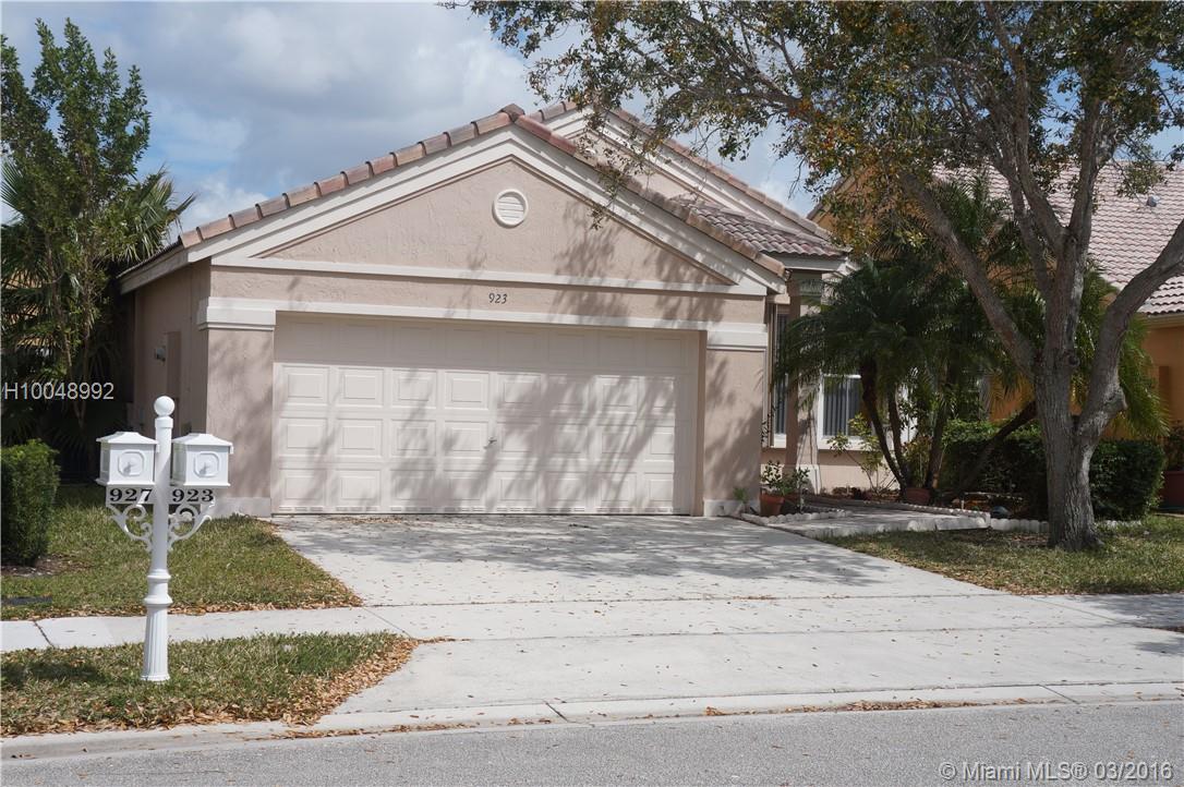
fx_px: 1626
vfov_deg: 27.2
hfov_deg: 40.0
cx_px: 592
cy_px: 394
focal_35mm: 50
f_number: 10
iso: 100
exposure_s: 1/320
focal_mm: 33
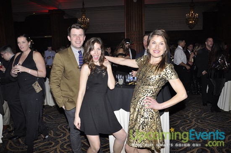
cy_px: 76
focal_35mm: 27
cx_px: 116
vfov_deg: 47.8
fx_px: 173
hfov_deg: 67.5
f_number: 5
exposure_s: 1/60
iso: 400
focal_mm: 18
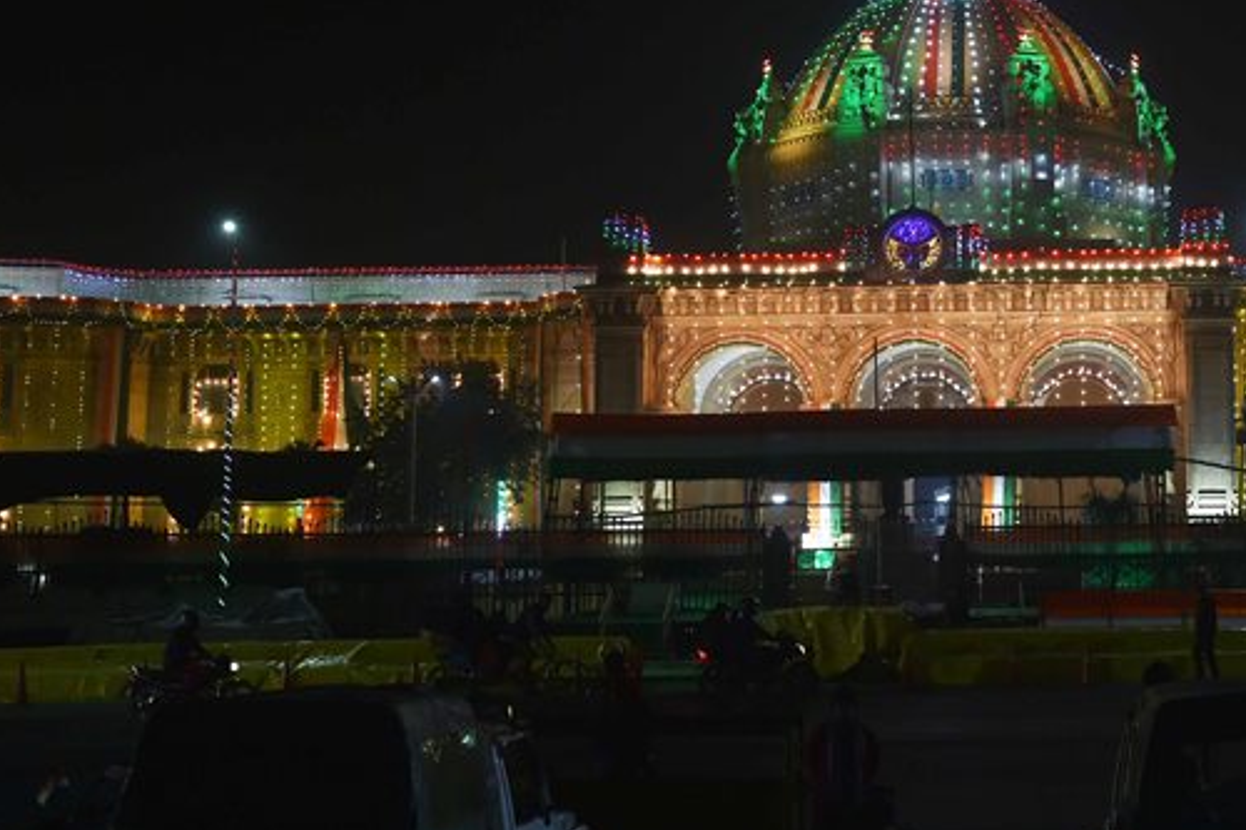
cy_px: 289
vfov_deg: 24.1
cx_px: 982
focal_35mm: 56
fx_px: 1937
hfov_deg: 34.6
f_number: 4.5
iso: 1250
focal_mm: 35
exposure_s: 1/250
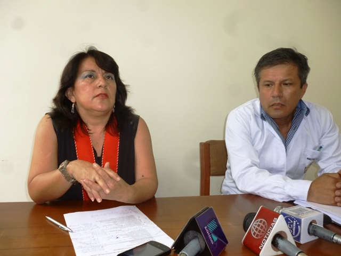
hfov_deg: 63.4
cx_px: 170
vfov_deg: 49.7
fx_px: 276
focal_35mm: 28
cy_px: 128
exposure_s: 1/60
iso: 160
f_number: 3.1
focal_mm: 5
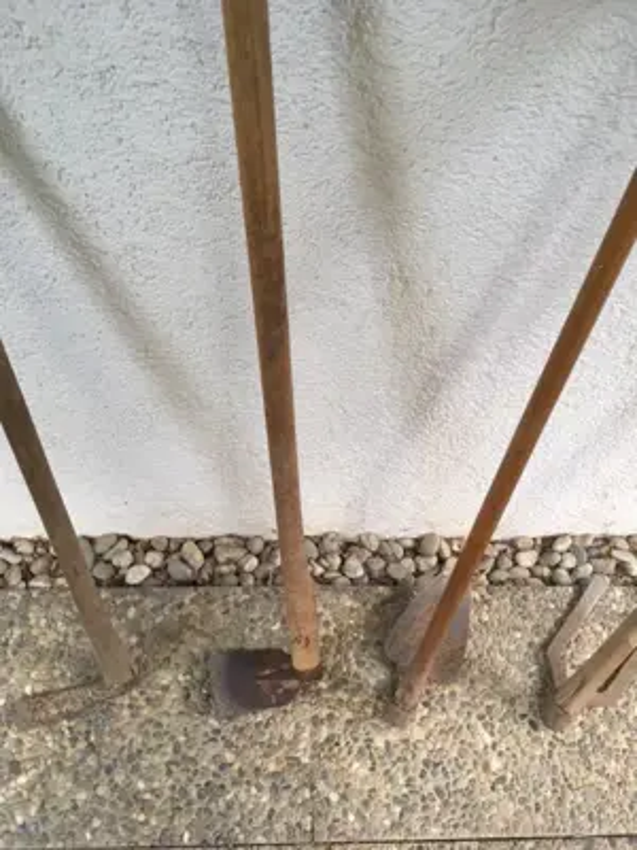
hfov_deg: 48.2
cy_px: 425
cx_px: 318
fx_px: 712
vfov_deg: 61.7
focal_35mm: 29
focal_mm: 4.15
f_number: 2.2
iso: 80
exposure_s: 1/33
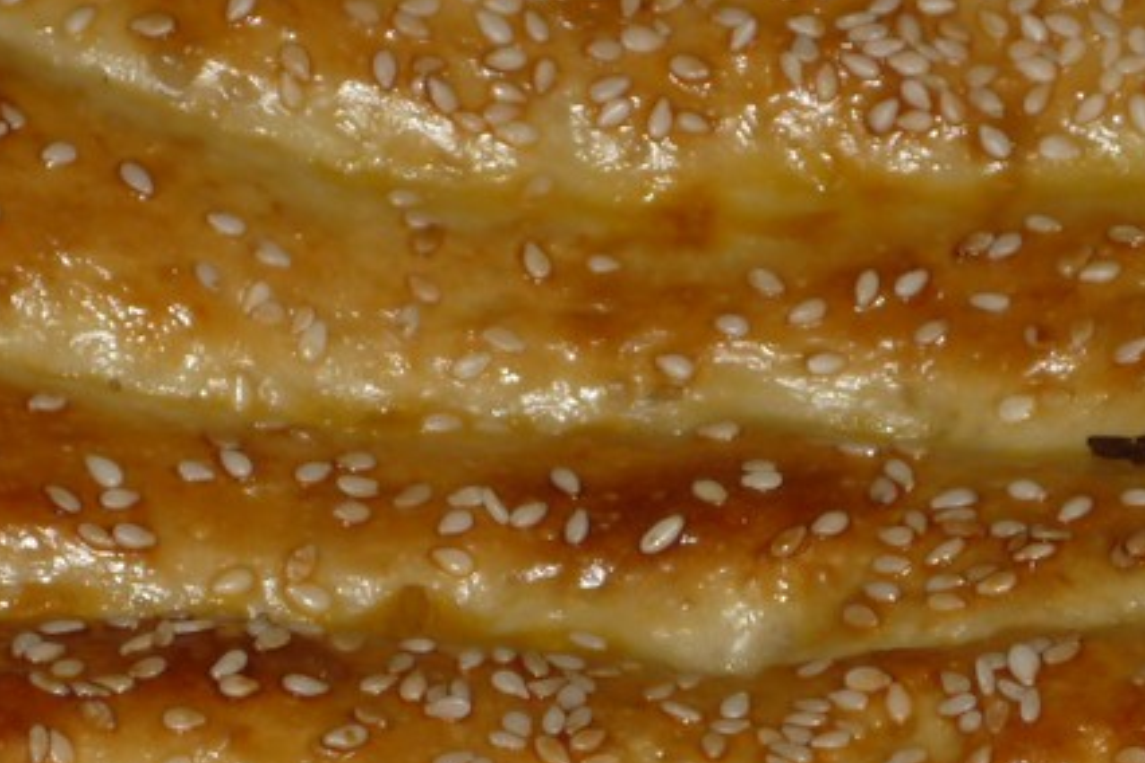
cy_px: 535
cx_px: 505
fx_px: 6774
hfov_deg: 9.7
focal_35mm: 213
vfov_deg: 6.4
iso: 100
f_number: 5.6
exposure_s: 1/50
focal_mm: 13.6
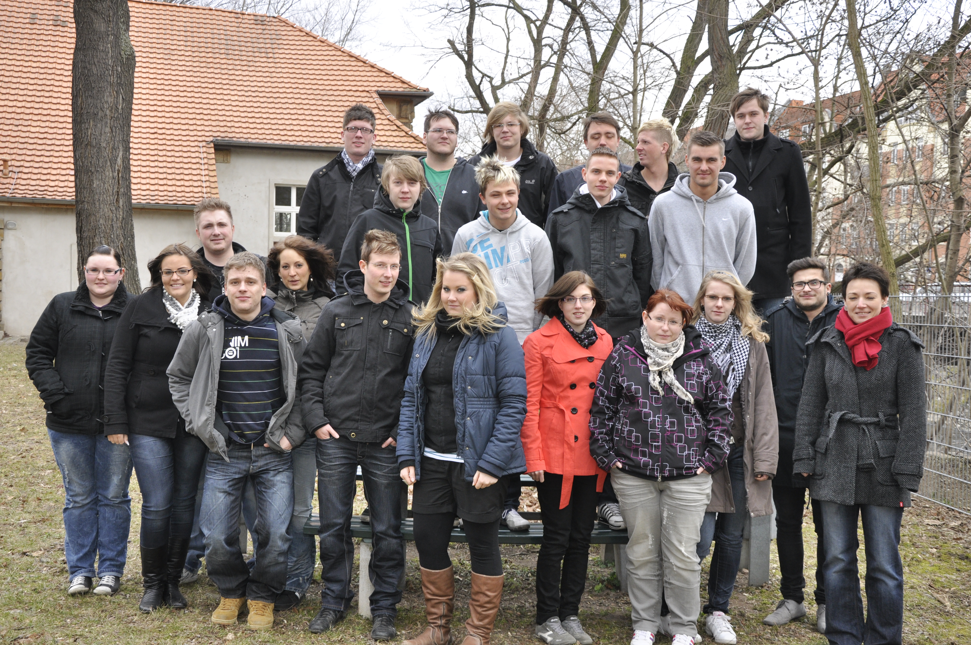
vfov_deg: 31.8
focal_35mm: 42
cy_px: 322
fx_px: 1131
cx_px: 486
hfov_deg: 46.4
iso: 400
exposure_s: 1/160
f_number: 6.3
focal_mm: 28
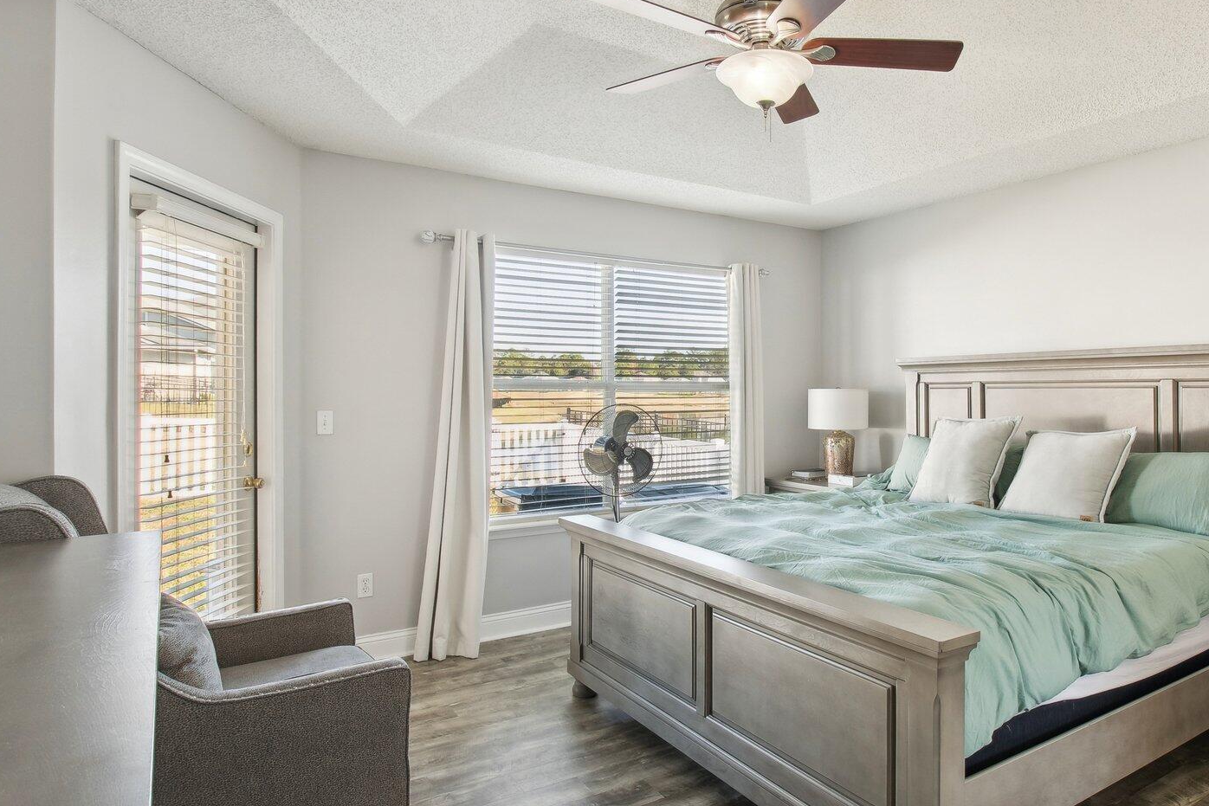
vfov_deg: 57.2
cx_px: 752
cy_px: 400
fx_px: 739
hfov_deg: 77.2
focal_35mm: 22
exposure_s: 1/15
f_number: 8
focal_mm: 10
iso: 400
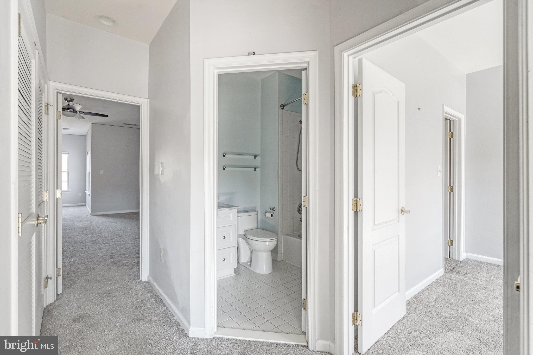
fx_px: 237
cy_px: 178
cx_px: 266
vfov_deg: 73.7
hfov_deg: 96.7
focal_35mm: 16
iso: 1250
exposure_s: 1/50
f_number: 8
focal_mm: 16
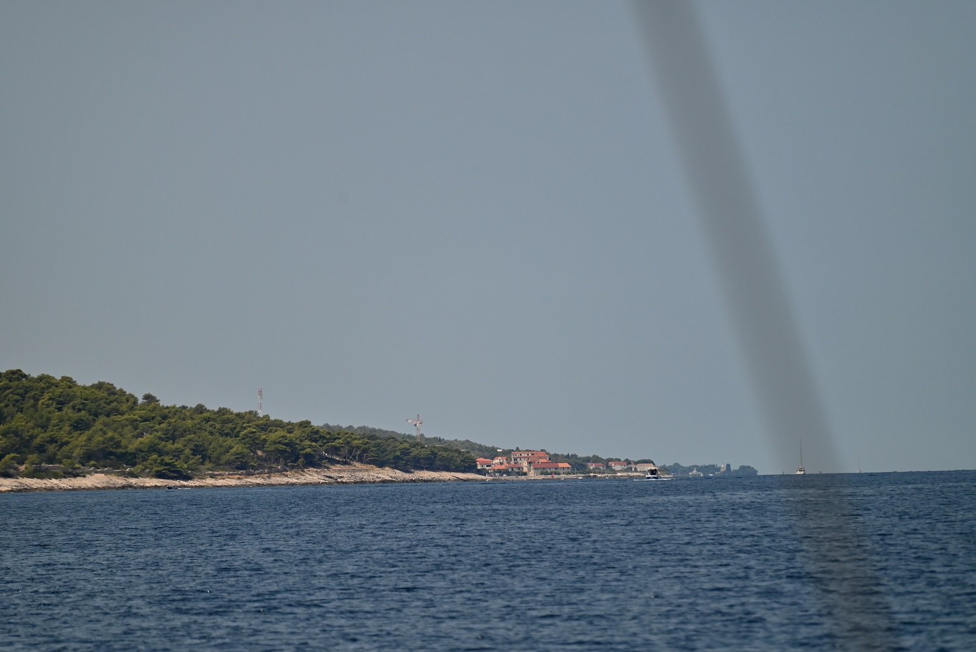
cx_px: 488
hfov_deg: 6.9
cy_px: 326
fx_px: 8135
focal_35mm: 300
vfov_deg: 4.6
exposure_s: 1/3200
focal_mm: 300
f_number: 5.6
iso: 250
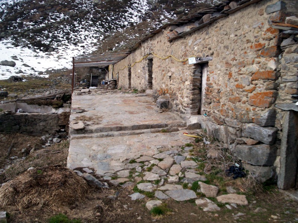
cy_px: 112
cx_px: 149
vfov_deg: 39.7
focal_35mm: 36
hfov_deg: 51.4
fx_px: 310
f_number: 4.5
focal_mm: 5.9
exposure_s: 1/572
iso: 100
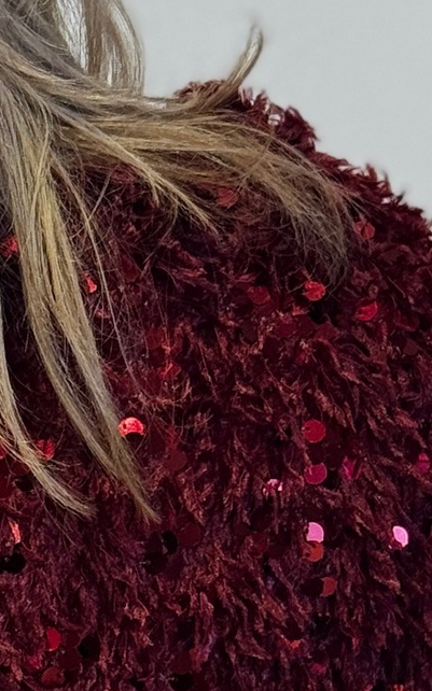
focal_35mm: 203
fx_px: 3826
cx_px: -125
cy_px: 453
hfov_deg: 6.4
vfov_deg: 10.3
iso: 64
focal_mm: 6.76
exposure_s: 1/358
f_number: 1.78
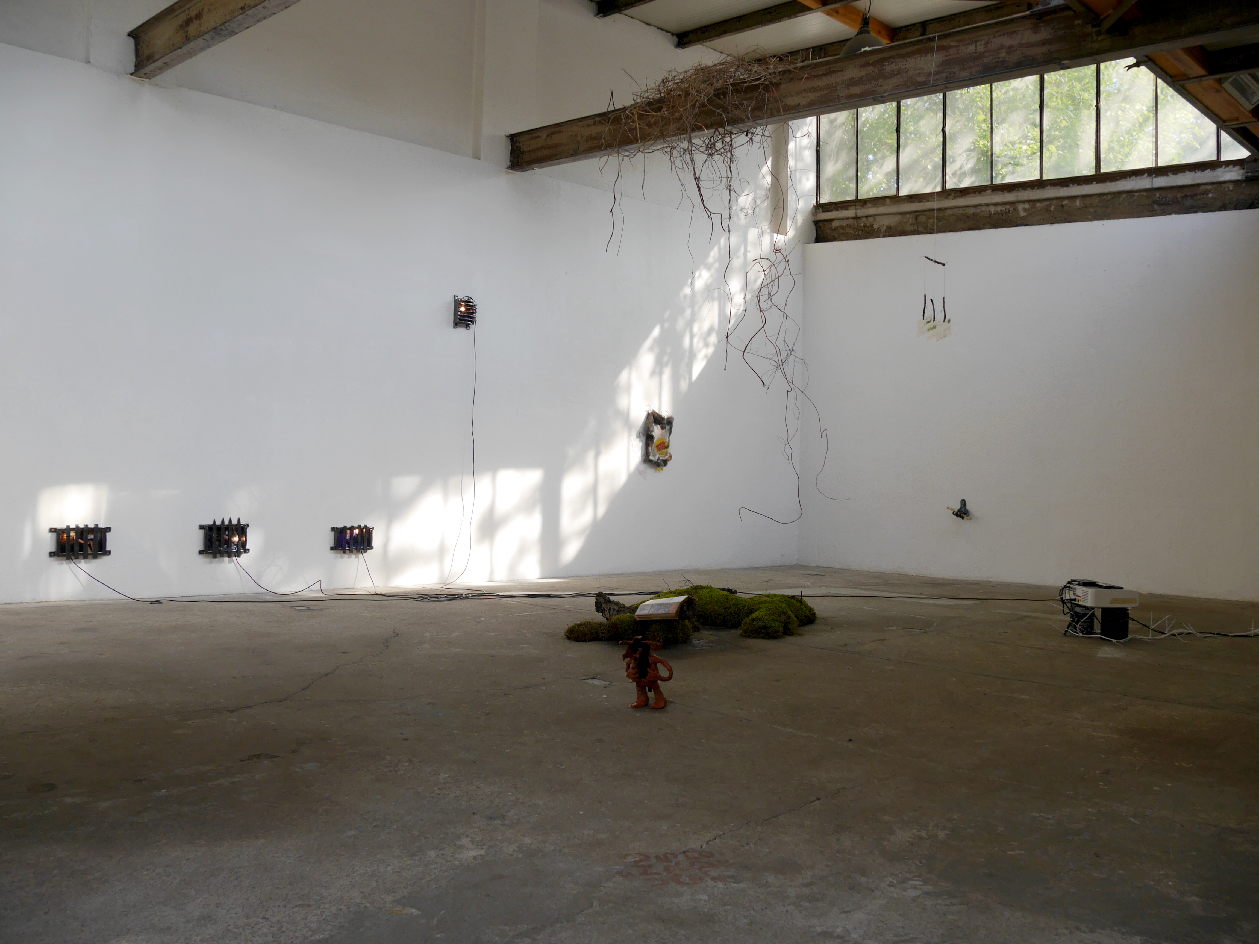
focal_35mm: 28
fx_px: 1018
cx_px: 630
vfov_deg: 49.7
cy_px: 472
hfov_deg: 63.4
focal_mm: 14
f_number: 4.5
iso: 160
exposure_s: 1/200
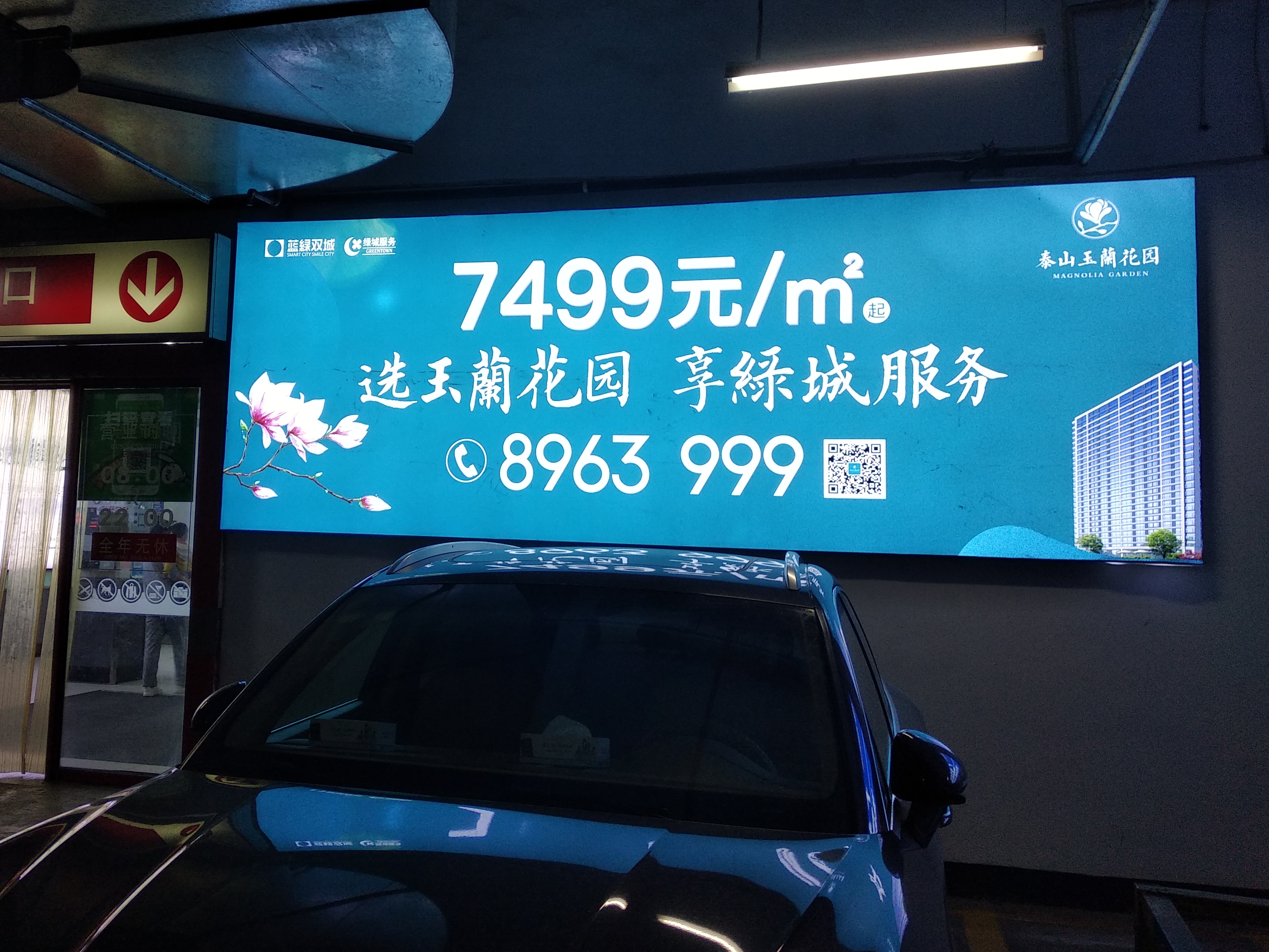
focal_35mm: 32
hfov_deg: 56.3
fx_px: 1173
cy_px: 411
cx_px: 501
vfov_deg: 44.1
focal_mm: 3.81
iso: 160
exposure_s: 1/50
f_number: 2.2
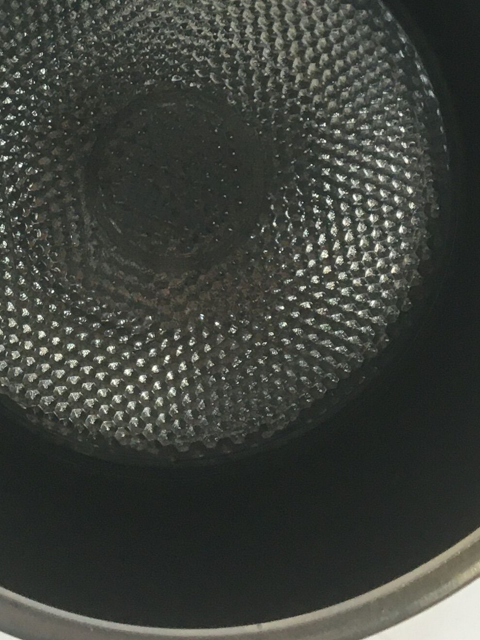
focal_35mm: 89
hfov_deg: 16.6
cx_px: 158
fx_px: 1646
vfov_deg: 21.7
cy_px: 111
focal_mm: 4.15
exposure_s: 1/33
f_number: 2.2
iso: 50
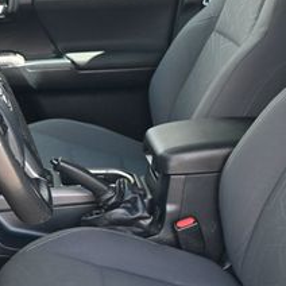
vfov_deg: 21.9
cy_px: 142
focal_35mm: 79
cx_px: 146
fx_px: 738
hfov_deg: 21.9
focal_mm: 20.5
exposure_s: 1/125
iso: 400
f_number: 3.8
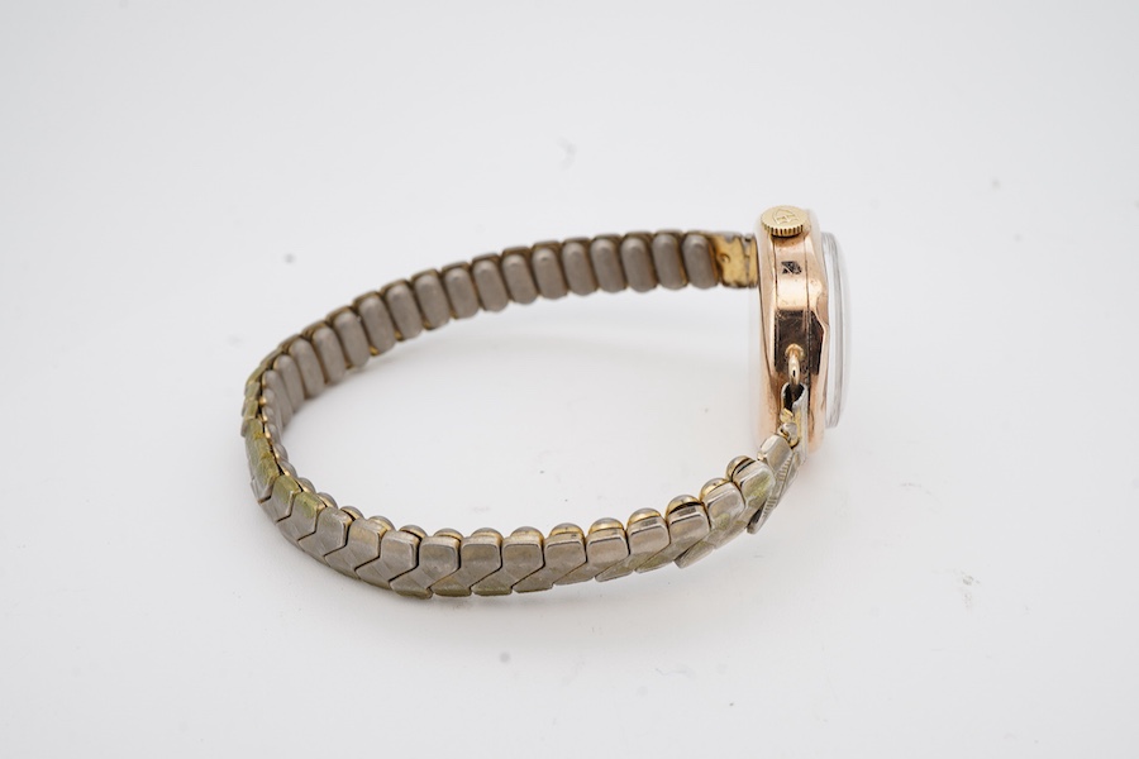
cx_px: 570
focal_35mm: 45
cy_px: 380
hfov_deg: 43.6
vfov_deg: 29.9
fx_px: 1424
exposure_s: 1/125
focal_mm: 30
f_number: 22
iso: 160
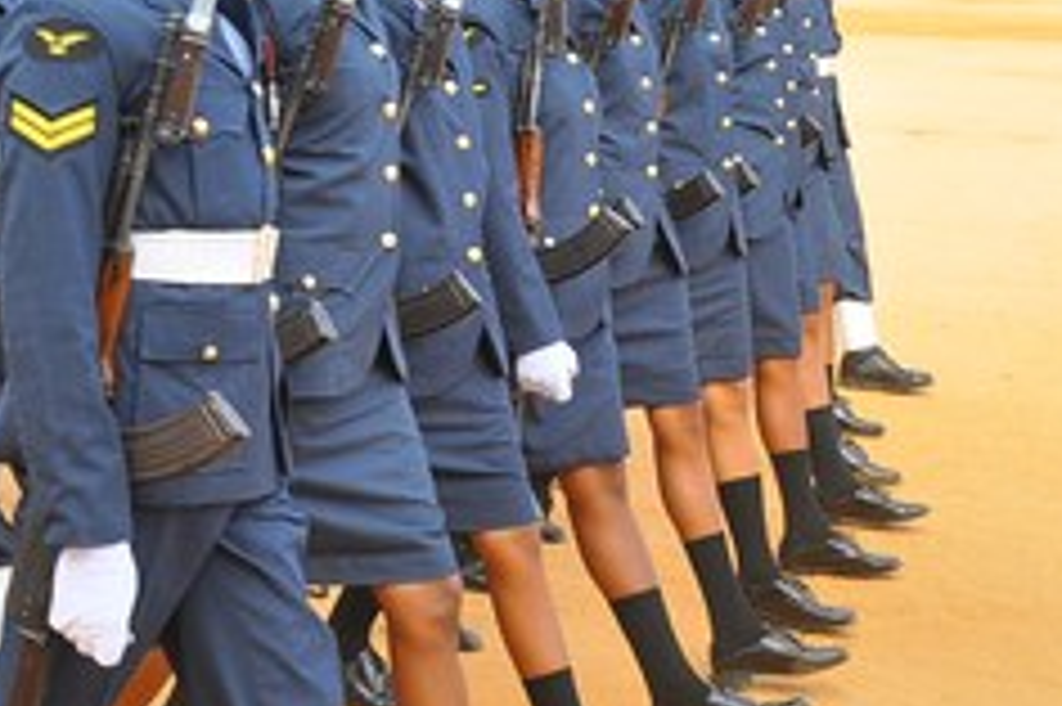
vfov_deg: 16.2
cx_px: -158
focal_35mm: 84
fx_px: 2476
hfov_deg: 22.6
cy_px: 254
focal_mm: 22
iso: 200
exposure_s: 1/125
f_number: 9
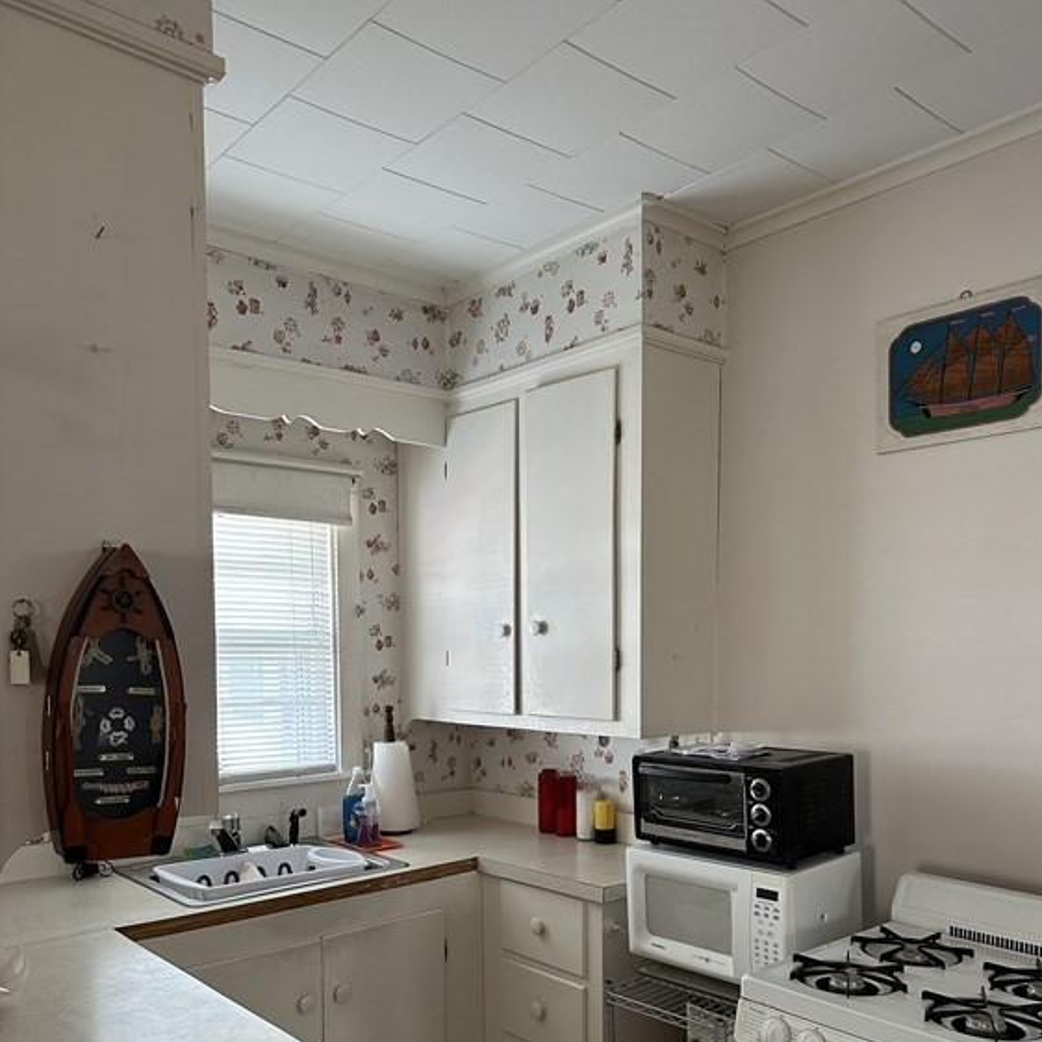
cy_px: 710
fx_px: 988
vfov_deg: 54.3
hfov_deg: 55.6
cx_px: 530
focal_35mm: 29
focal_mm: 6.86
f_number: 1.78
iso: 250
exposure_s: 1/74
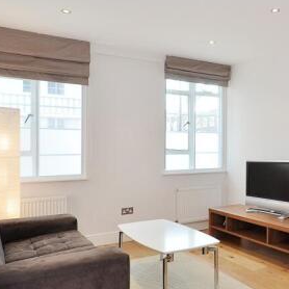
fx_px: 312
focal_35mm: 33
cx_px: 247
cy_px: 150
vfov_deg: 49.7
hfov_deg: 46.0
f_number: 8
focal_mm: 11
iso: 400
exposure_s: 1/15
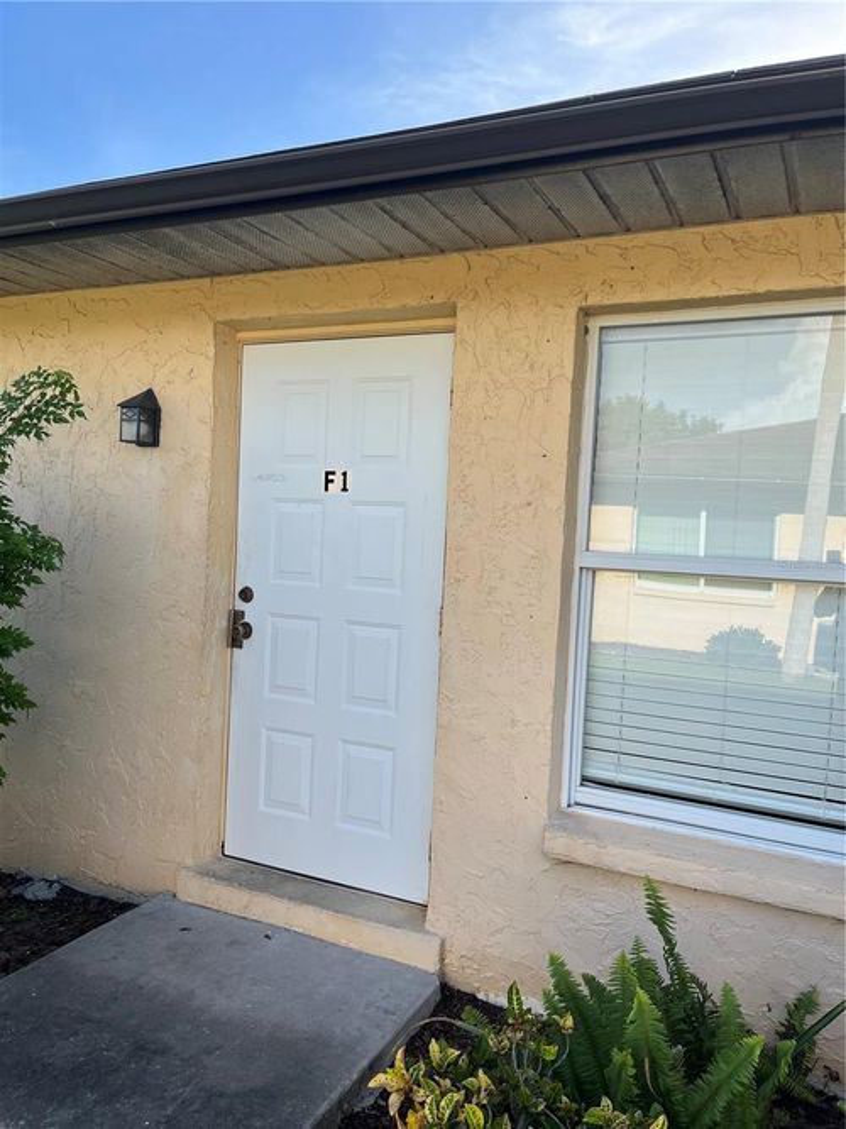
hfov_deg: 53.0
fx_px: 848
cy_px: 564
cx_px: 423
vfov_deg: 67.3
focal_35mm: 26
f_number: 1.6
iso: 50
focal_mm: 5.1
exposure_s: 1/1441
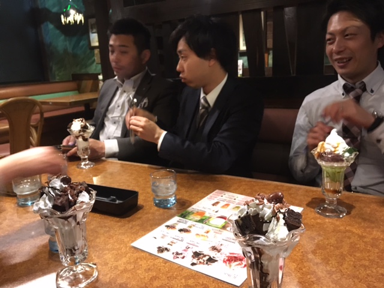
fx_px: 322
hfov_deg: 61.7
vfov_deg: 48.2
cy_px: 144
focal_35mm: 29
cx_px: 192
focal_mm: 4.15
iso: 500
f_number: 2.2
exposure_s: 1/15
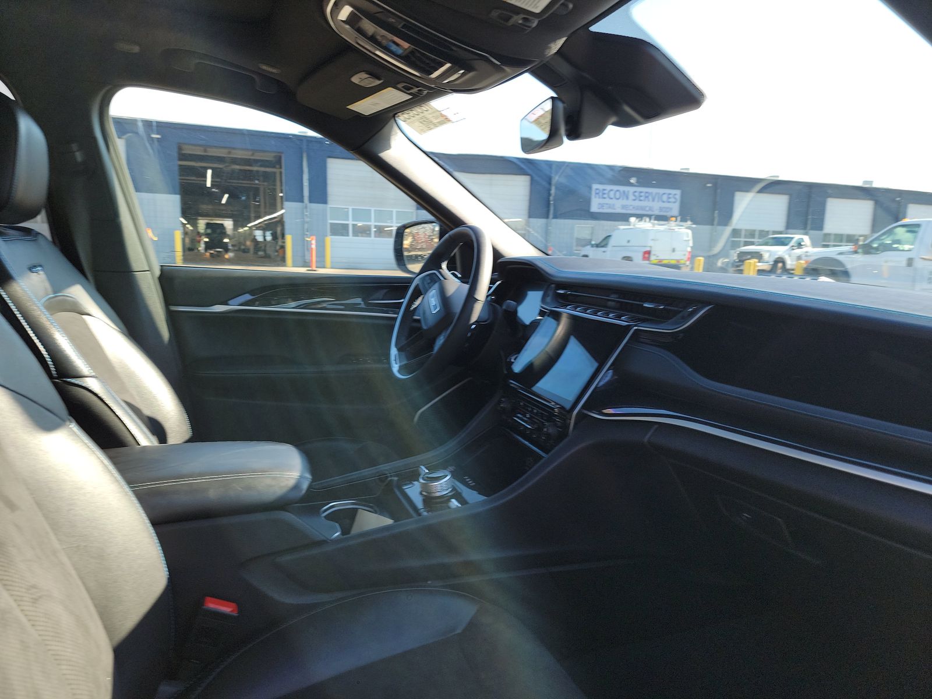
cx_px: 466
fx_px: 646
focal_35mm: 24
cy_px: 350
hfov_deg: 71.6
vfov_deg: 56.8
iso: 50
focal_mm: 6.7
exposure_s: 1/138
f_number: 1.8
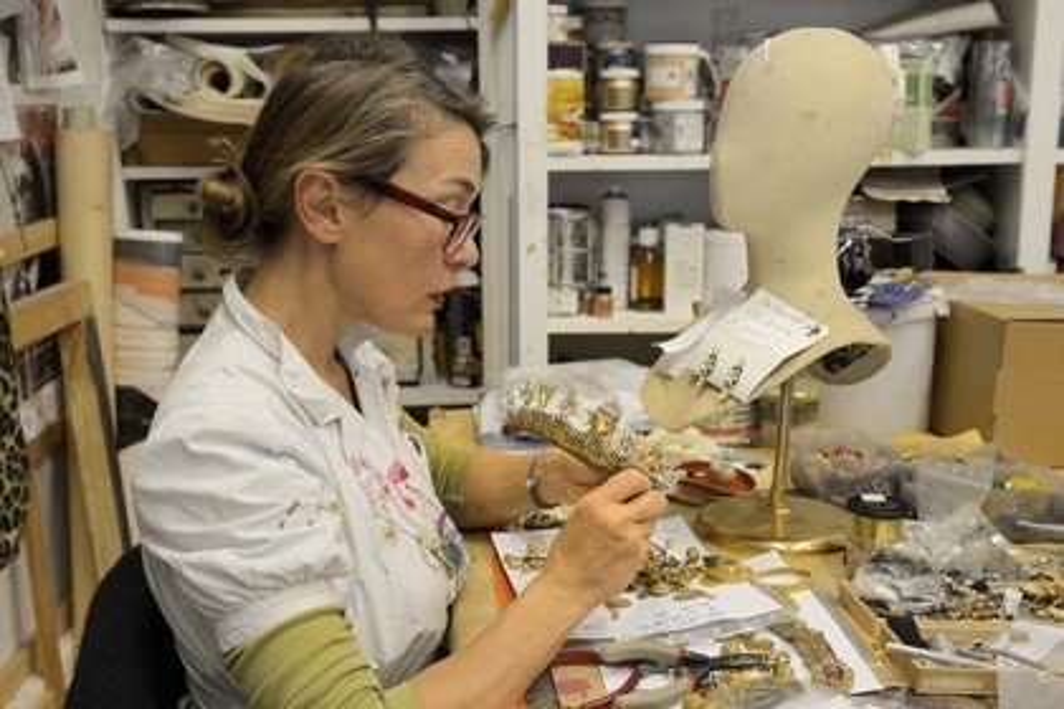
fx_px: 1123
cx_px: 532
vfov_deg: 35.1
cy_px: 354
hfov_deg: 50.7
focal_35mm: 38
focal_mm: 38
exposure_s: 1/50
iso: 1250
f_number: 5
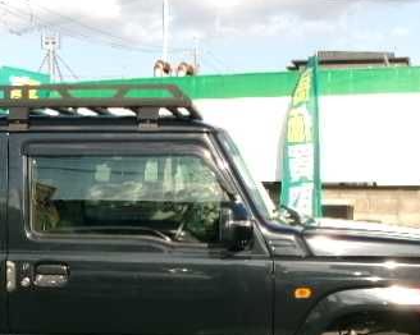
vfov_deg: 18.5
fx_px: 1019
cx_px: 142
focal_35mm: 82
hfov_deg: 23.2
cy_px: 281
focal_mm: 7.8
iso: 100
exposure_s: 1/70
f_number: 12.5
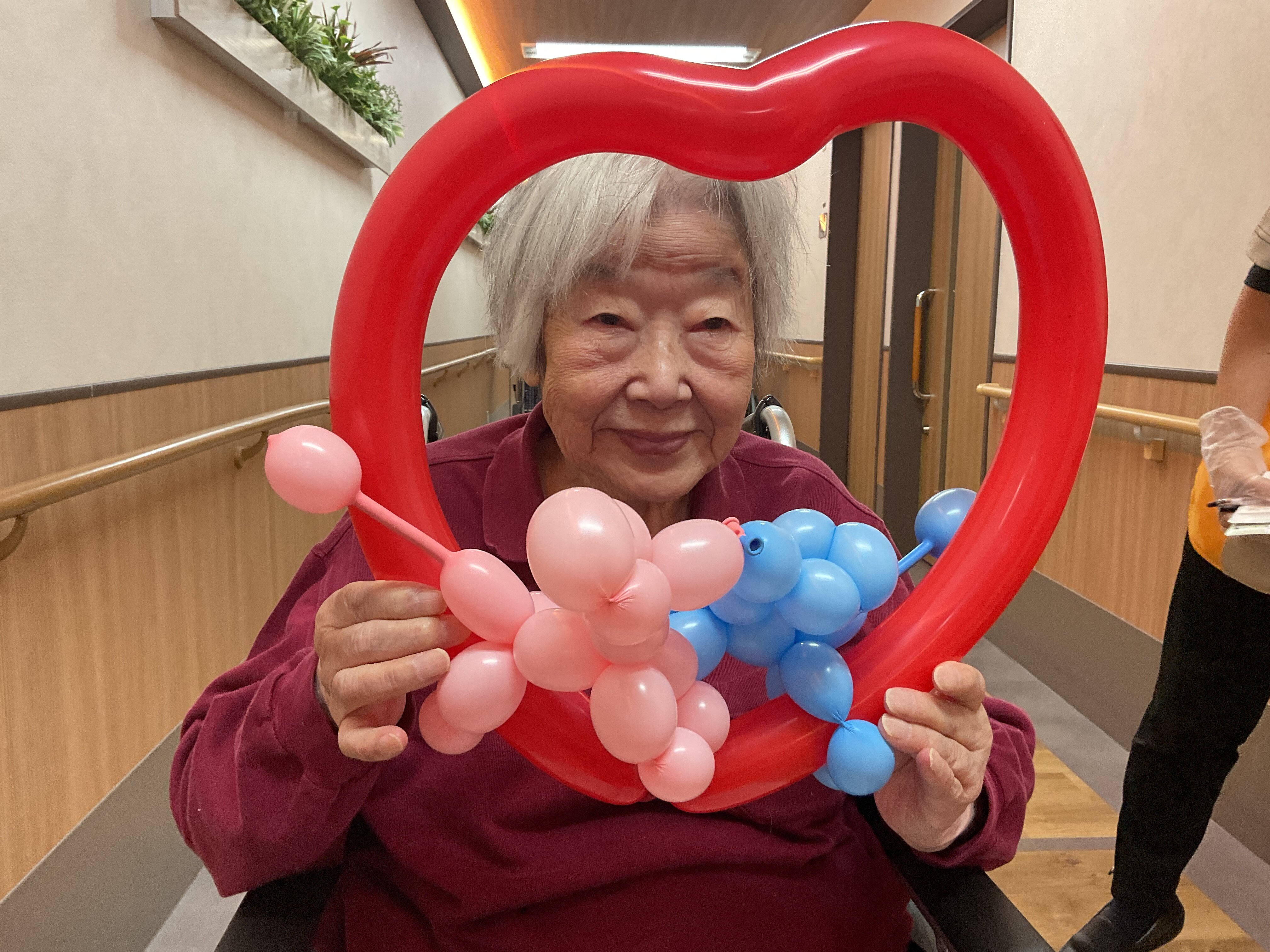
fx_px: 1064
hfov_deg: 61.7
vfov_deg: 48.2
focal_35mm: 29
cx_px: 635
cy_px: 476
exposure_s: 1/60
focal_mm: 3
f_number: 1.8
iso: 160
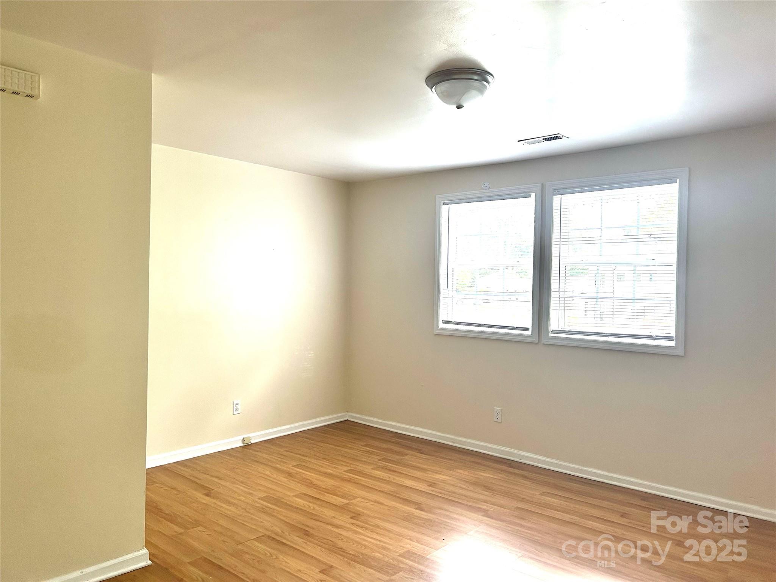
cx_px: 388
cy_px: 291
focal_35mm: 26
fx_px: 583
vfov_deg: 53.1
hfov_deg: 67.3
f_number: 1.5
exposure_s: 1/84
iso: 125
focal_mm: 5.7
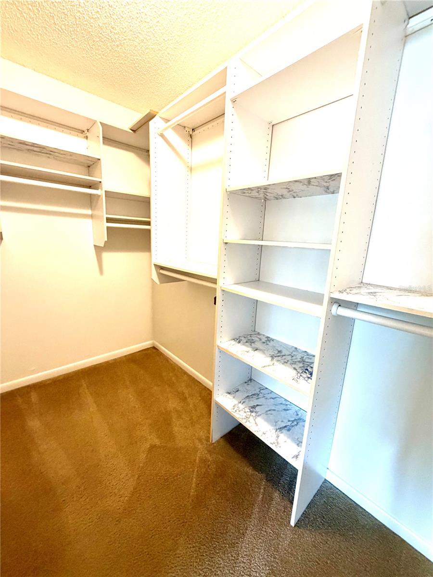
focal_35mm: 14
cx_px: 216
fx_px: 233
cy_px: 288
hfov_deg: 85.7
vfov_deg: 102.1
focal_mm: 2.22
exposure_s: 1/60
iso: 500
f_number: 2.2
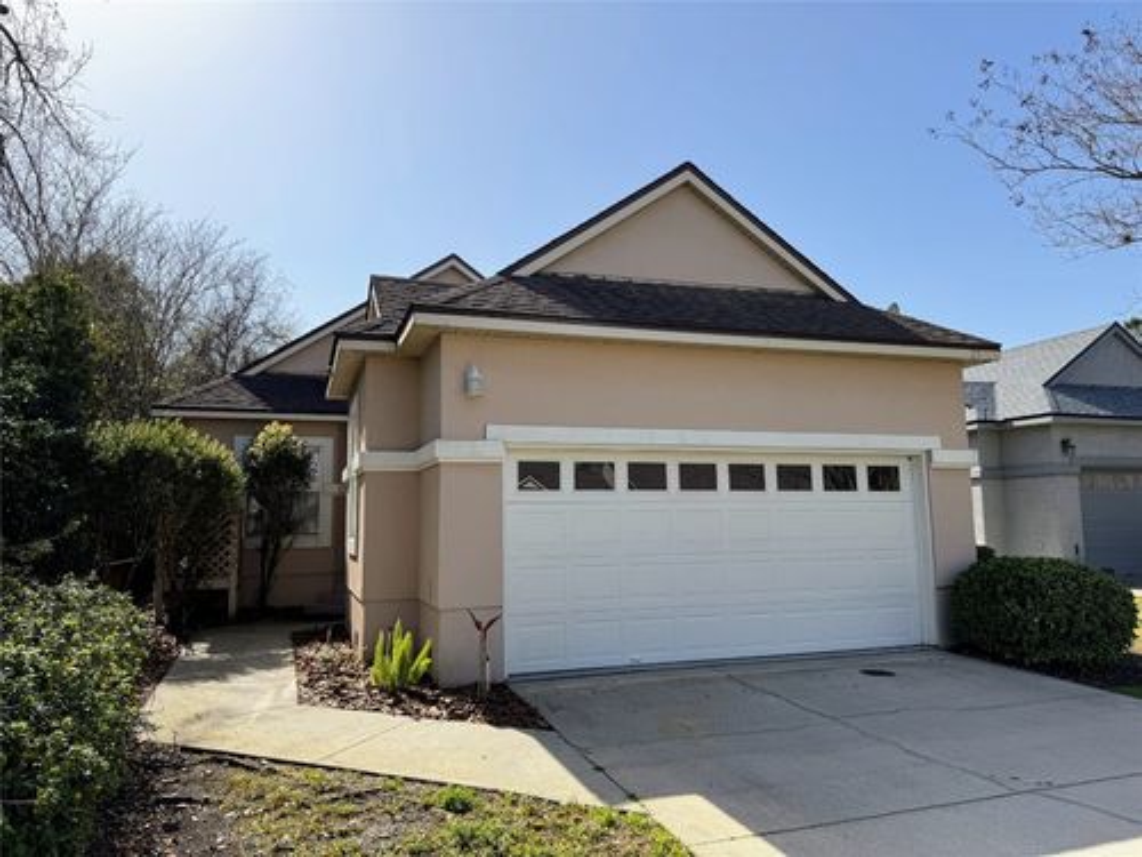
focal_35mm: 24
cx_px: 571
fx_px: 792
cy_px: 428
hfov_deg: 71.6
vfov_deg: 56.8
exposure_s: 1/4608
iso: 80
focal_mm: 6.76
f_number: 1.78
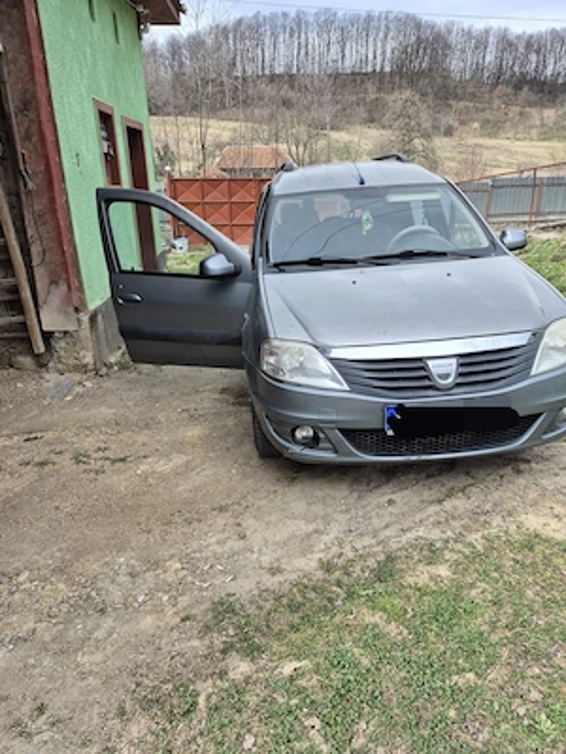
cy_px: 377
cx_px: 283
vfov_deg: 73.9
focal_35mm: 23
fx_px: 501
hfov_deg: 58.9
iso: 25
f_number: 1.8
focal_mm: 5.4
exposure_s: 1/417
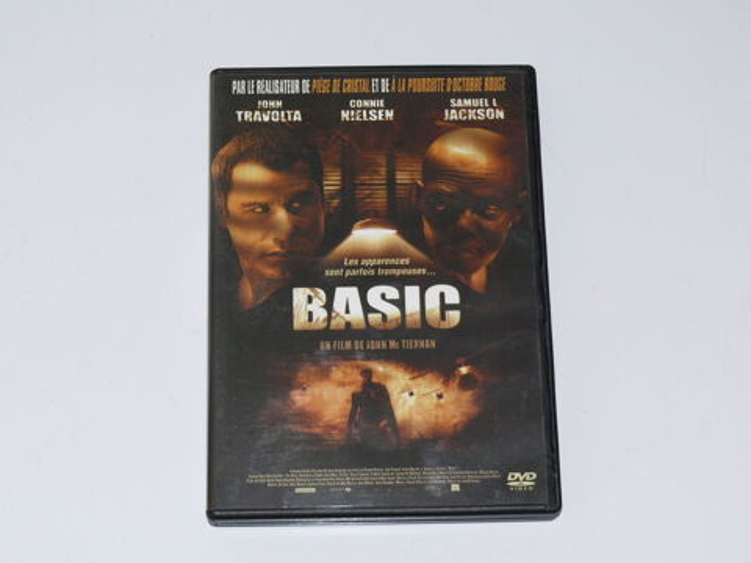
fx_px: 1931
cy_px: 282
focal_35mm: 89
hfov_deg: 22.0
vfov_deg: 16.6
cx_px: 376
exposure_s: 1/30
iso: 100
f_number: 3.2
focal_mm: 13.8
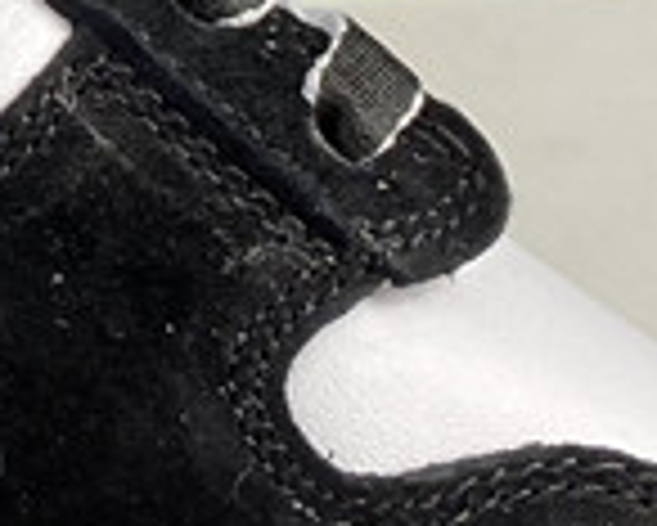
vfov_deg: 8.8
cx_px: -544
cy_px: -27
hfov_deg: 10.4
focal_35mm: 174
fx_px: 3386
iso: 50
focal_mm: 4.25
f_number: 1.8
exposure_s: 1/100
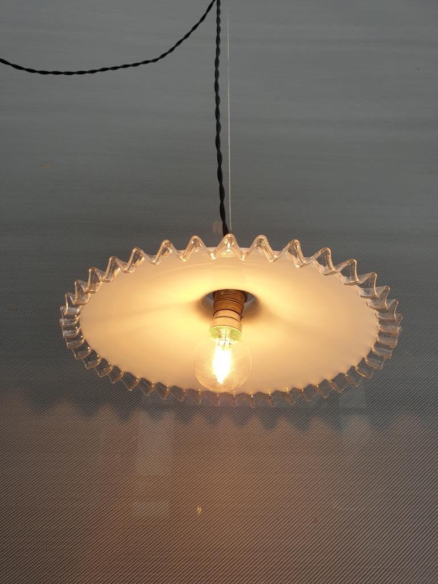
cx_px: 219
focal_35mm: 26
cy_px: 292
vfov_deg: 67.3
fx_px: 439
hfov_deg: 53.1
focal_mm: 4.3
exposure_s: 1/130
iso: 50
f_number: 2.4
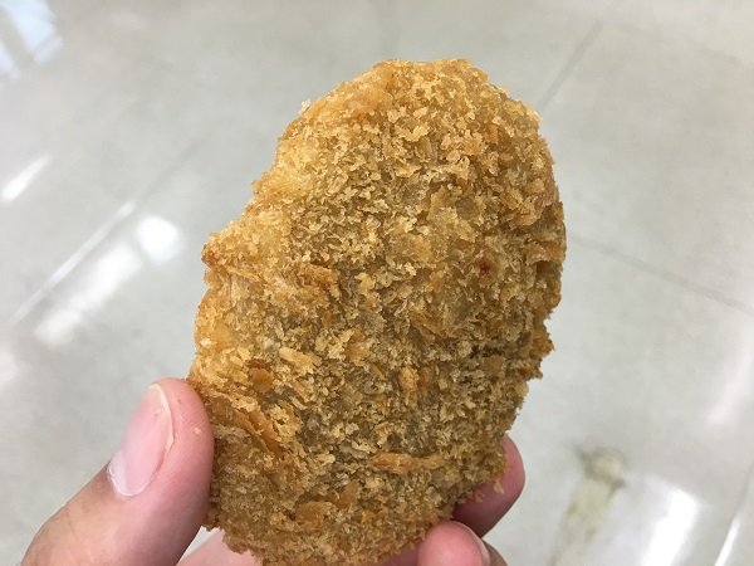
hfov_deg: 61.7
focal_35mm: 29
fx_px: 632
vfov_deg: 48.2
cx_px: 377
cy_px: 283
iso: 25
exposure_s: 1/15
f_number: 2.2
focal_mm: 4.15
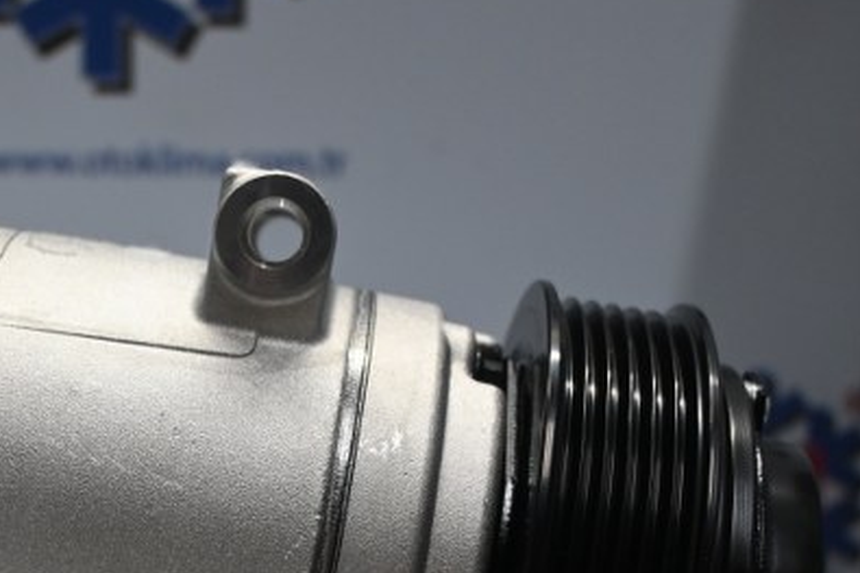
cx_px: 133
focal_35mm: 76
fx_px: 1815
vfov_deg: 17.6
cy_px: 550
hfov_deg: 26.0
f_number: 4.2
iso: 800
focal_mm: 25
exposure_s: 1/125
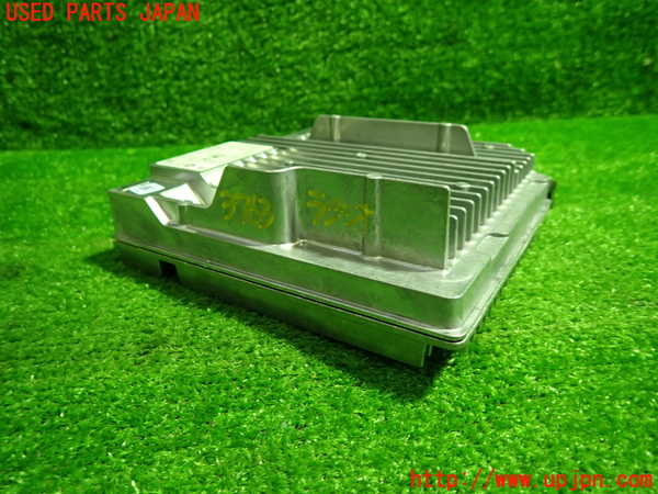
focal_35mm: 25
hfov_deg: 69.4
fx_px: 475
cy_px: 247
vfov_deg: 54.9
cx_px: 329
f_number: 2
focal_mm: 4.5
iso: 250
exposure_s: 1/30
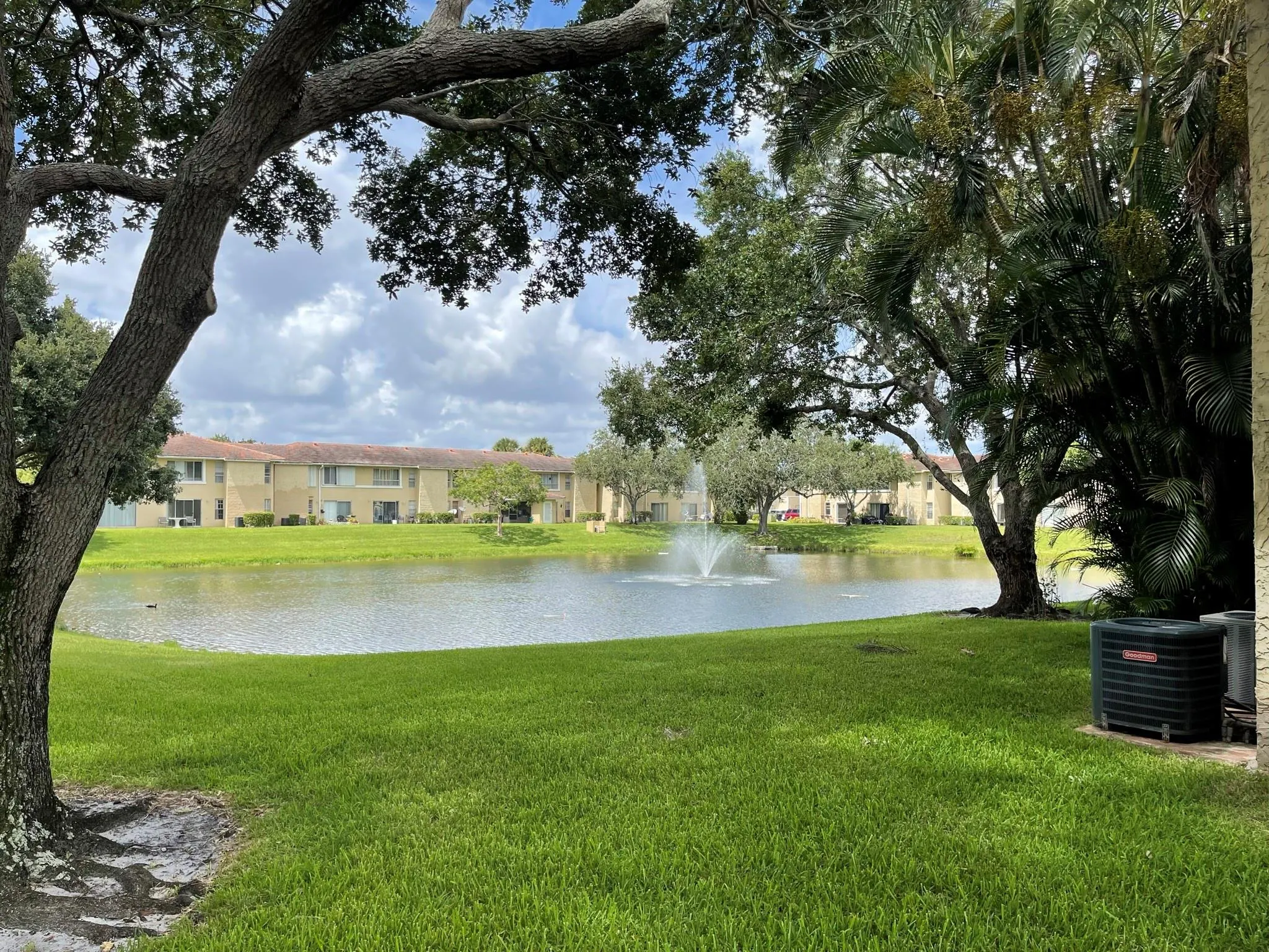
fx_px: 953
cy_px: 476
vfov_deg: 53.1
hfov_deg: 67.3
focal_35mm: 26
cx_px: 634
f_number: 1.6
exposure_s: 1/2660
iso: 32
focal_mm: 5.1
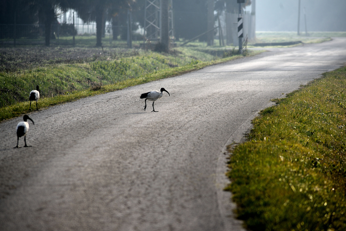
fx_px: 2884
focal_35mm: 300
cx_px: 173
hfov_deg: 6.9
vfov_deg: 4.6
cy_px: 116
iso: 160
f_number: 6.3
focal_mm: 300
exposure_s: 1/1000
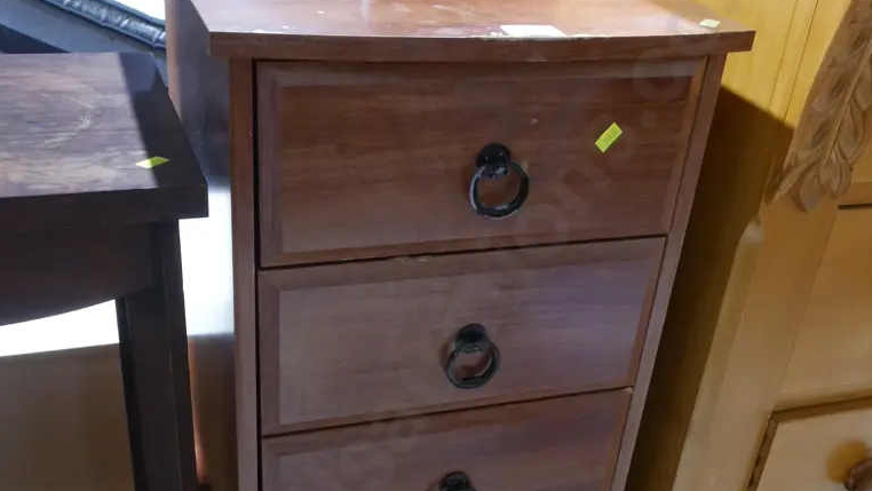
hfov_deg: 49.4
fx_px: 948
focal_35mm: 41
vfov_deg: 28.6
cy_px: 367
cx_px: 438
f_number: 5.6
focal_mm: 14
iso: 2500
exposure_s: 1/60
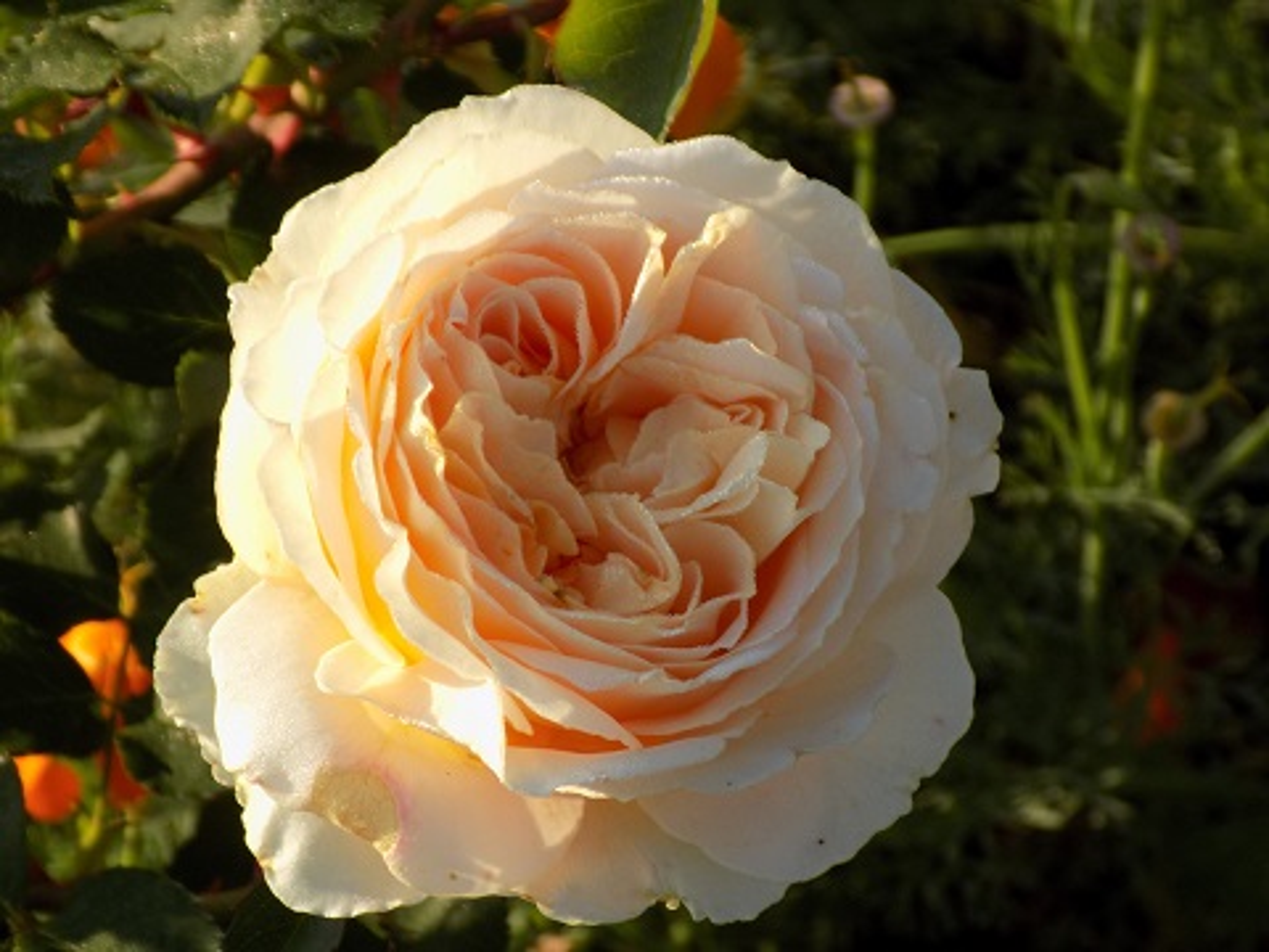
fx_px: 6159
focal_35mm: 168
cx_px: 634
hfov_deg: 11.8
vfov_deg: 8.8
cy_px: 476
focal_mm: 29.9
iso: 80
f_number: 5.3
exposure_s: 1/200
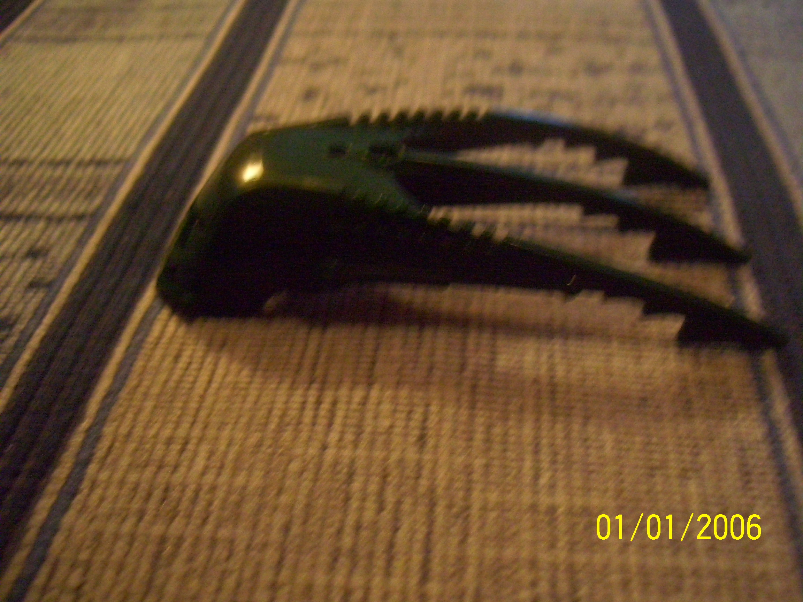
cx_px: 402
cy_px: 301
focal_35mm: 36
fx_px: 835
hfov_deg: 51.4
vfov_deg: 39.7
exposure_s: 1/8
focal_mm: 6
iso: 800
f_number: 2.7
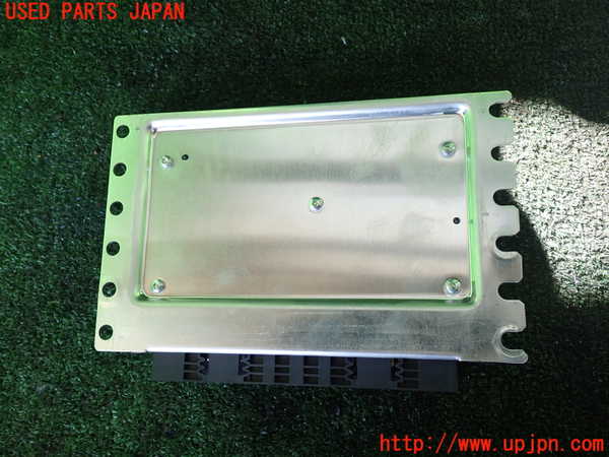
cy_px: 228
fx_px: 528
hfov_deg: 60.0
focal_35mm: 30
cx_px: 304
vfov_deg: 46.8
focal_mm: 5.4
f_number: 2.3
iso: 100
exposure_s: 1/100
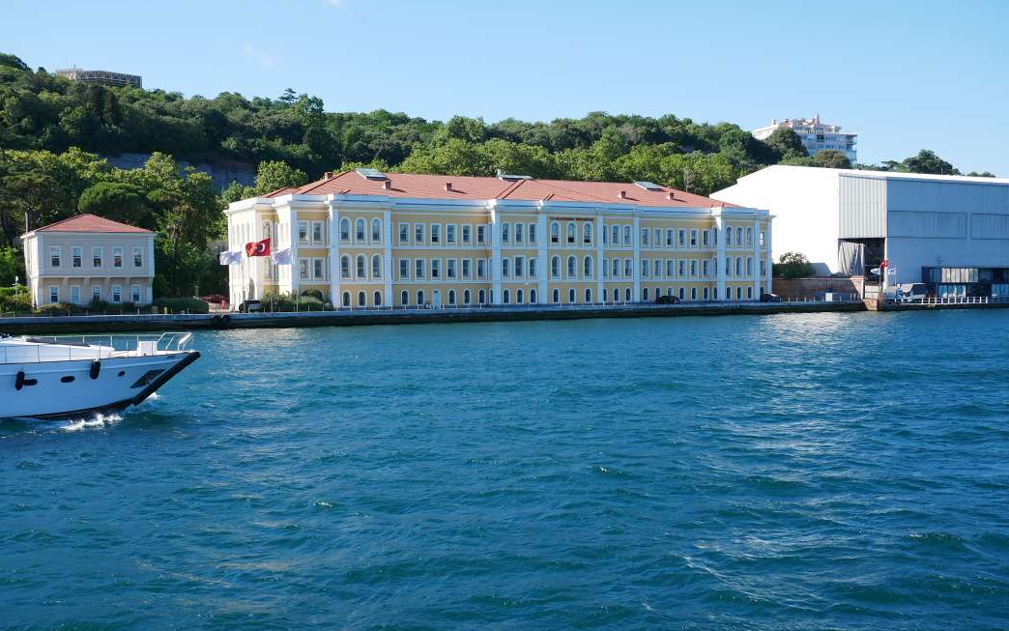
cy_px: 335
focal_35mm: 39
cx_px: 498
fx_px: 1073
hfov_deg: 50.4
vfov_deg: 32.8
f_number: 7.1
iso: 200
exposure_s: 1/320
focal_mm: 18
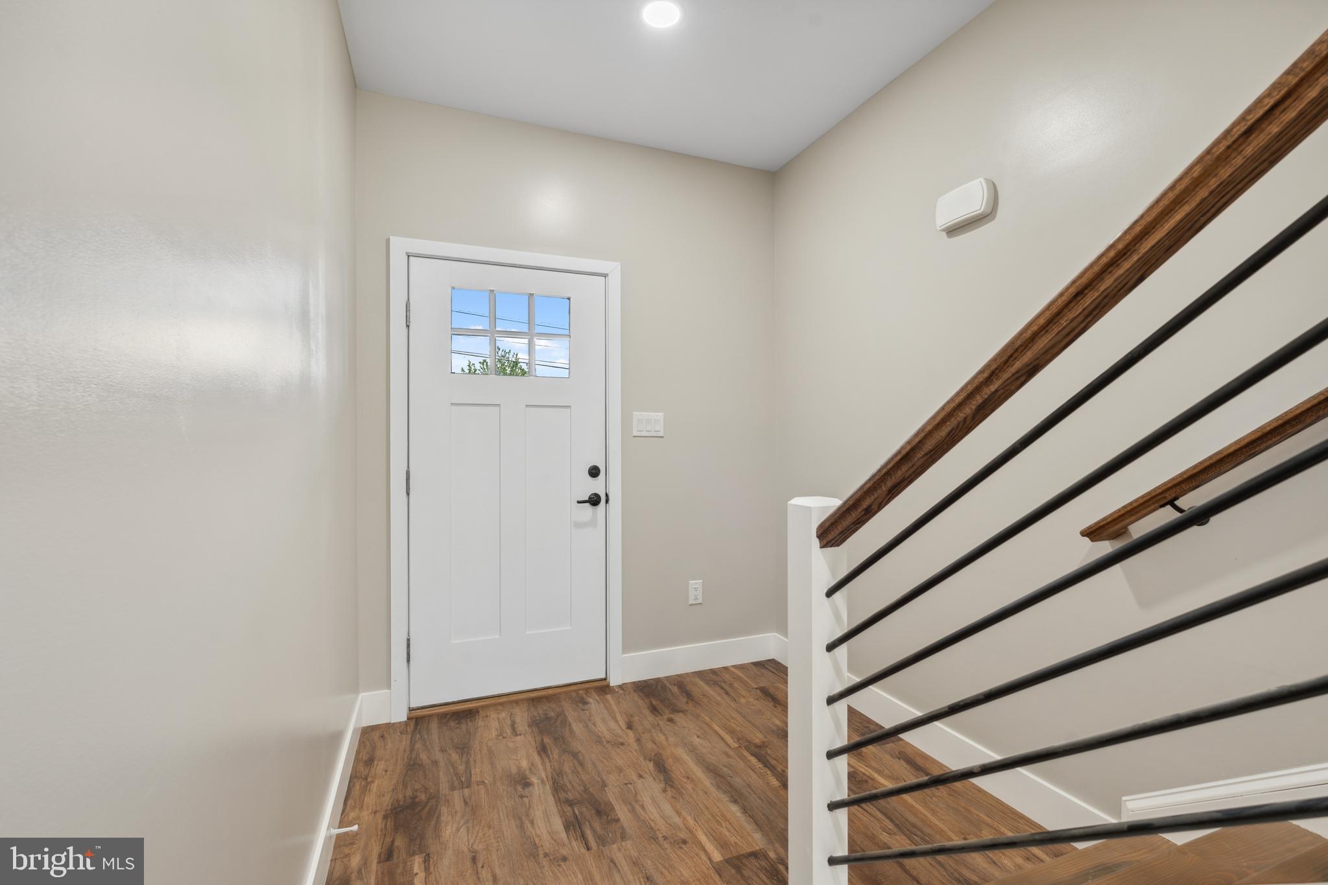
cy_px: 442
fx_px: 590
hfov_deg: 96.7
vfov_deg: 73.7
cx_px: 664
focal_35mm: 16
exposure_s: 1/6
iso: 100
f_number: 8
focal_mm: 16
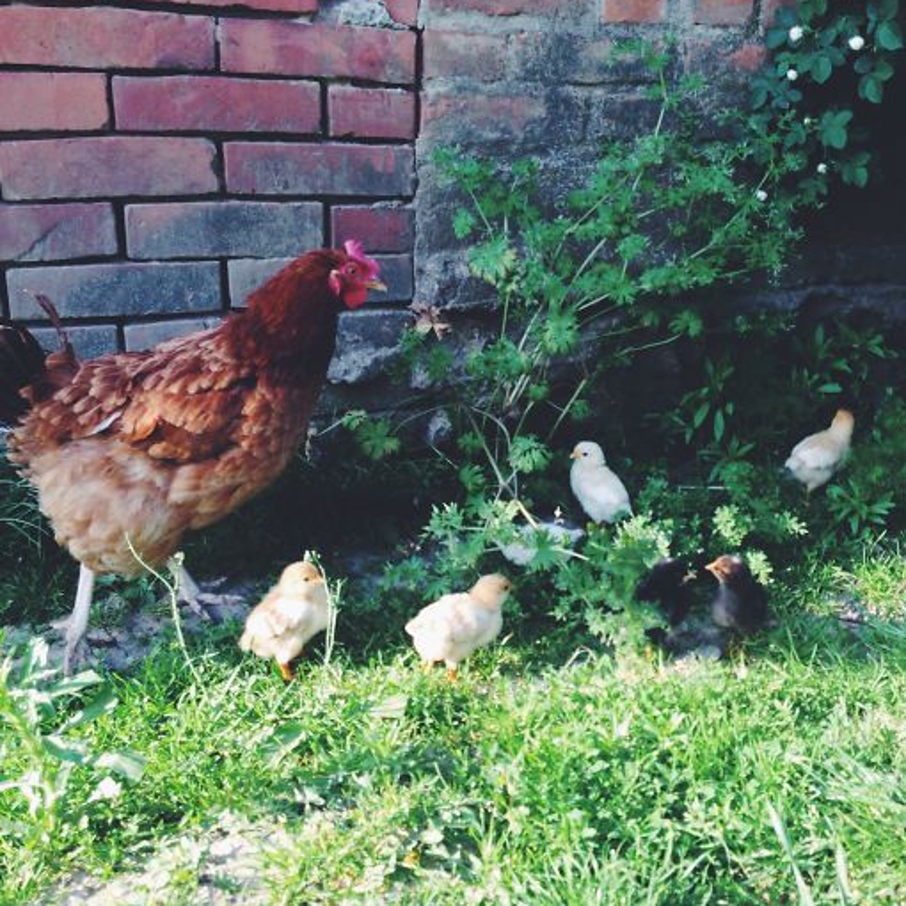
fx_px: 1184
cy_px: 441
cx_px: 536
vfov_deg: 41.9
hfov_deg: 41.7
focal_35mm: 40
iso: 50
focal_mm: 4.12
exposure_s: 1/159
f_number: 2.4
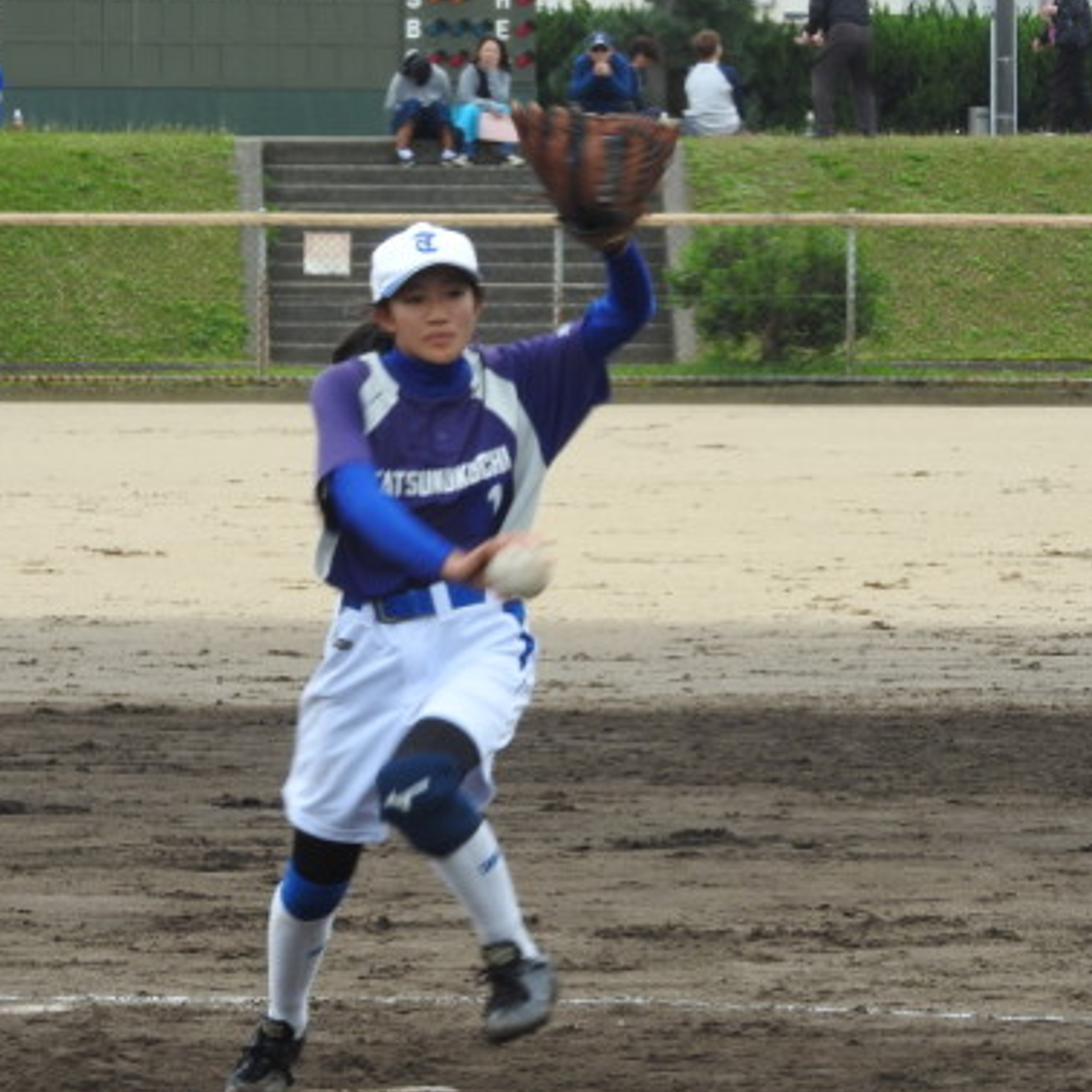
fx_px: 11028
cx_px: 546
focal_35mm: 309
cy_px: 607
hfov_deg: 5.7
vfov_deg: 5.7
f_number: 5.3
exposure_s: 1/125
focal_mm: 39.4
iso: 100
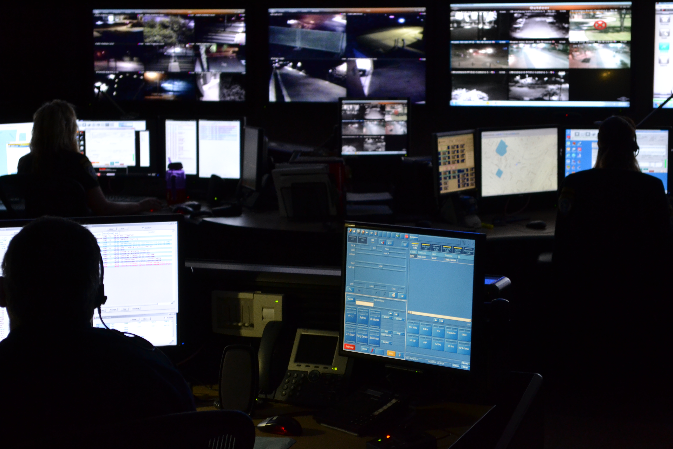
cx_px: 336
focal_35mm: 82
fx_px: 1542
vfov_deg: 16.6
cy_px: 224
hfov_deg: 24.6
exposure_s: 1/15
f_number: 5.6
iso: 800
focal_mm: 55
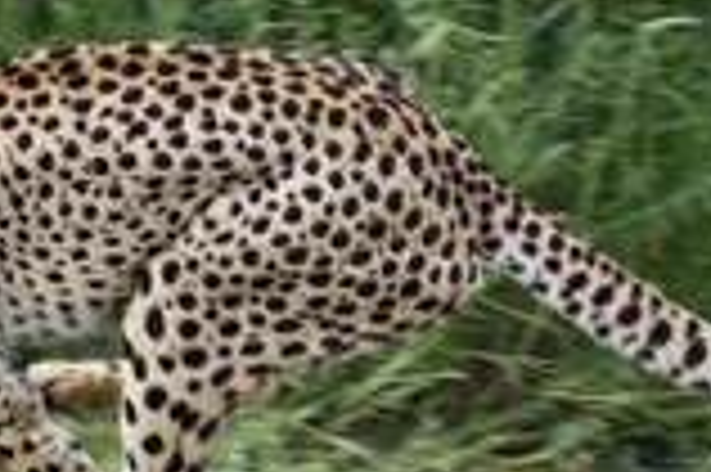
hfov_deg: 11.0
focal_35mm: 186
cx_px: 99
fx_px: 3670
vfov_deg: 7.4
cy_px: 333
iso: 800
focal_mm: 70
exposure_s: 1/400
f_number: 11
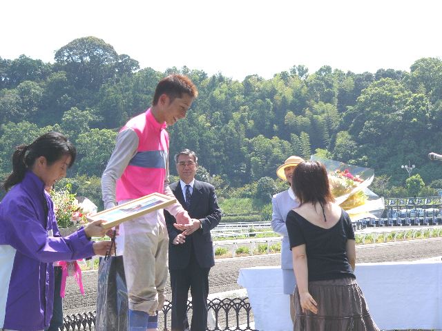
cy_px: 166
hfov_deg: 17.0
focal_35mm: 116
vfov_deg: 12.8
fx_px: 1481
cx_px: 221
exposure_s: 1/400
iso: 50
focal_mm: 19.2
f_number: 5.6
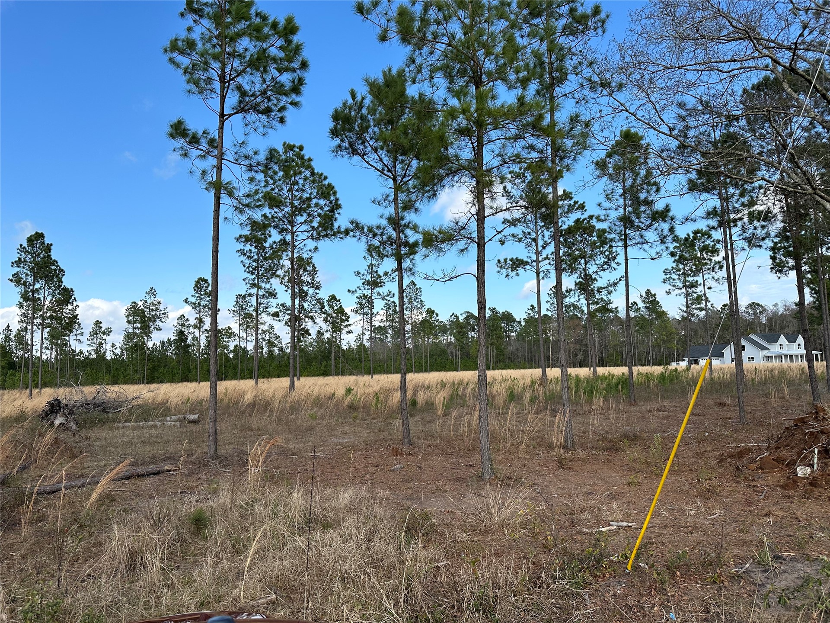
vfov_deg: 56.8
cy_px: 312
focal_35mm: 24
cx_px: 415
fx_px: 575
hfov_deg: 71.6
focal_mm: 6.86
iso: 80
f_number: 1.78
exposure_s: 1/3155
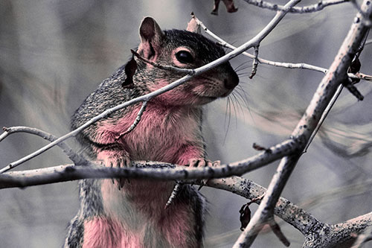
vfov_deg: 1.1
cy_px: 124
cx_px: 186
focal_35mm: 1200
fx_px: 12395
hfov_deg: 1.7
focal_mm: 1200
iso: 6400
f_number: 13
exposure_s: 1/1250
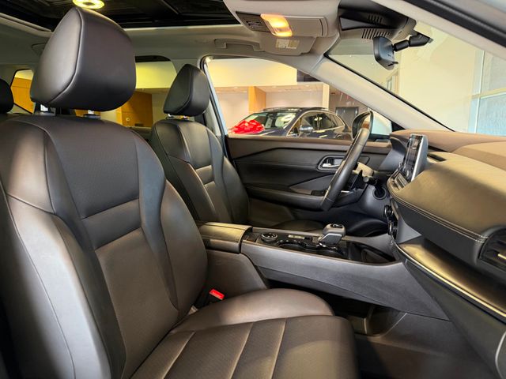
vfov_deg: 56.8
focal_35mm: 24
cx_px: 253
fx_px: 351
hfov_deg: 71.6
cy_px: 190
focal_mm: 6.76
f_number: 1.78
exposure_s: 1/60
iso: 400
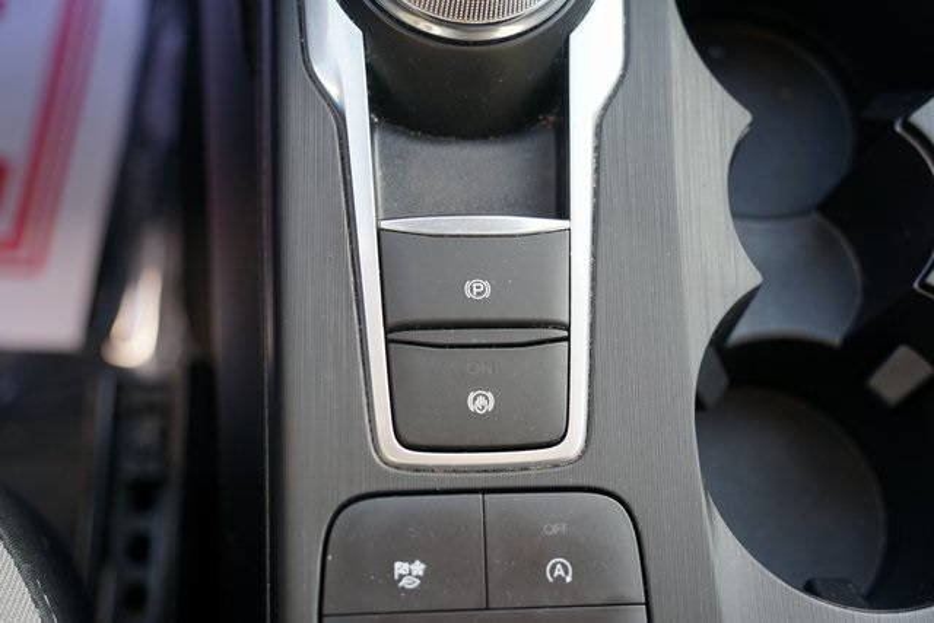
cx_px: 467
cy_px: 312
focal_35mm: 44
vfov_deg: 30.5
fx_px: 1142
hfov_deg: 44.5
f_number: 4
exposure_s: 1/60
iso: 160
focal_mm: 44
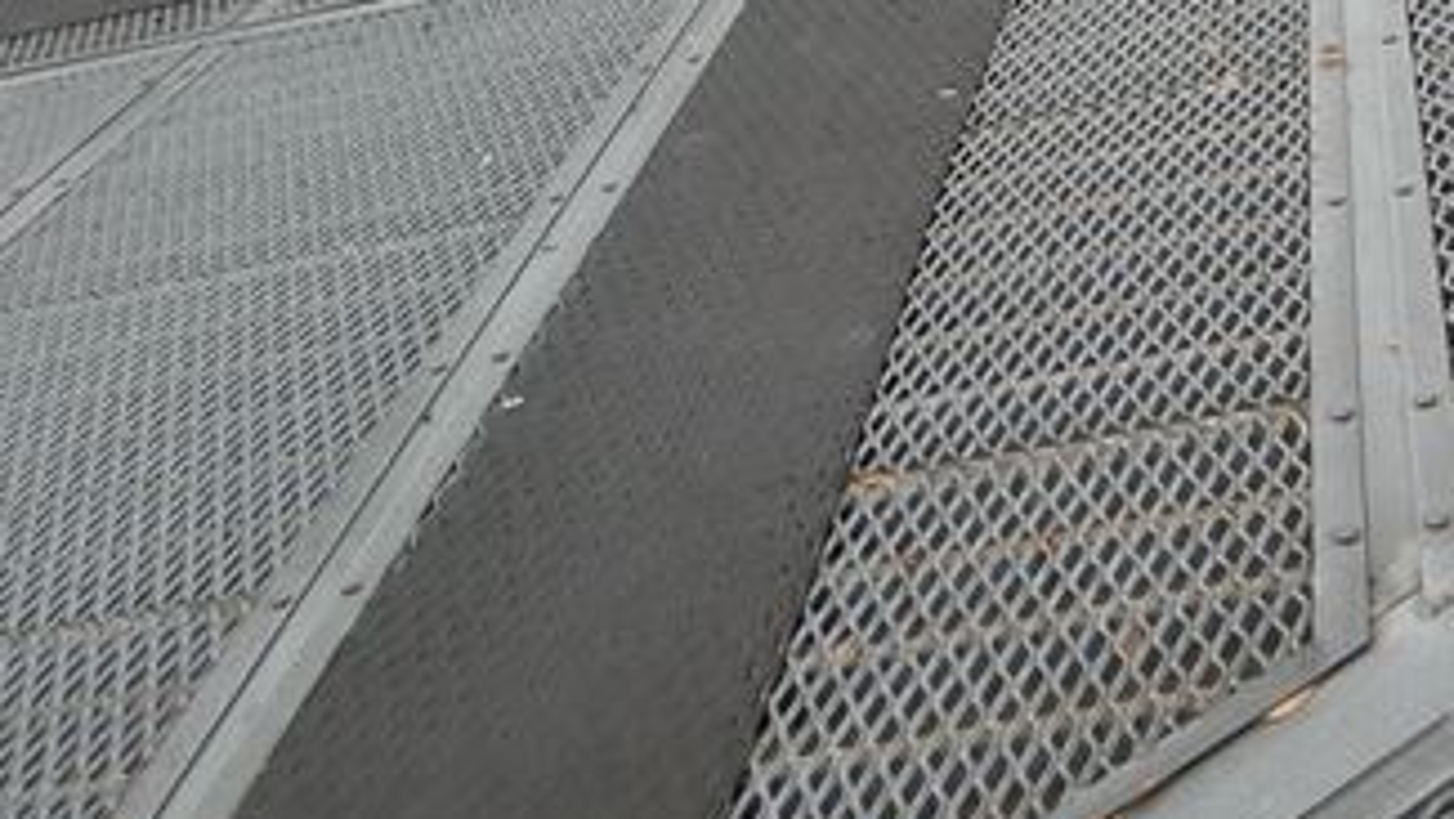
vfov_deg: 15.7
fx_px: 2892
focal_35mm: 75
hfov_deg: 27.3
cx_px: 1275
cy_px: -49
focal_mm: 5.7
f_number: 2.8
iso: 50
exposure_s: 1/75.8
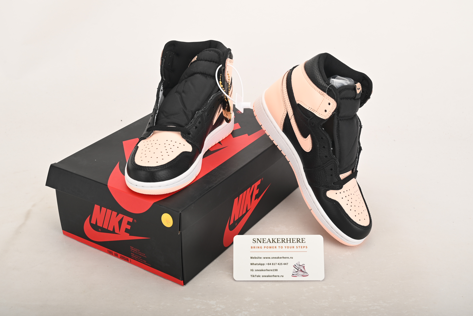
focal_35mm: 49
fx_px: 644
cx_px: 235
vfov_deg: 27.5
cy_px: 148
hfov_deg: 40.3
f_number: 11
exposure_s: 1/200
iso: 100
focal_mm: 46
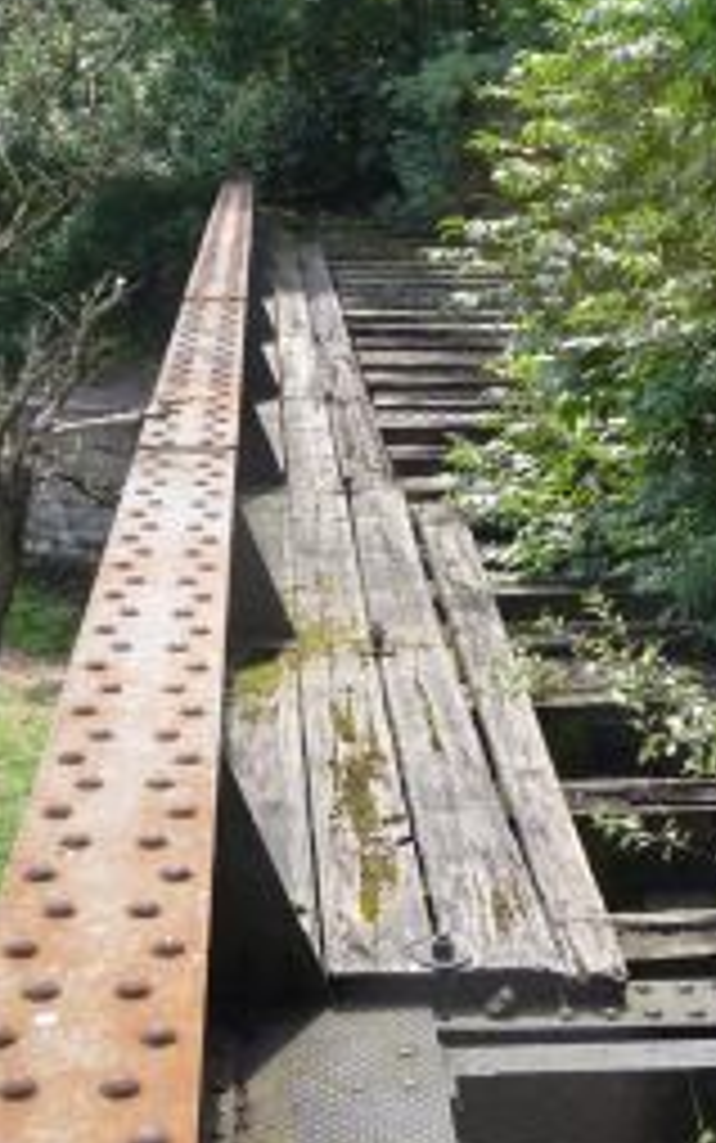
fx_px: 1996
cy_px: 450
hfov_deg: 20.1
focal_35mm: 64
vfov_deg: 31.9
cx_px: 572
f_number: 4
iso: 100
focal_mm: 5.2
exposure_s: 1/250
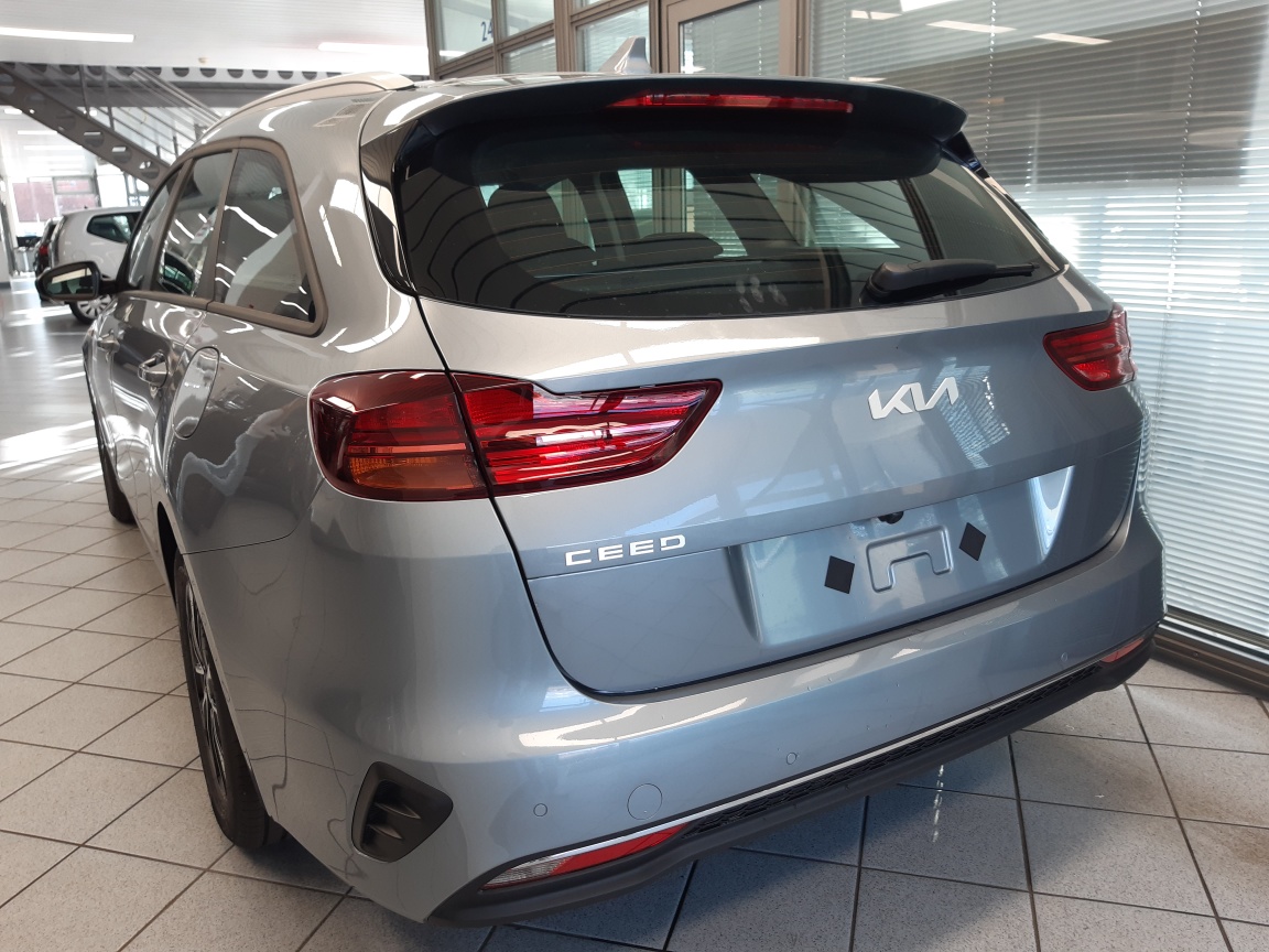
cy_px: 476
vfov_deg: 53.1
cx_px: 634
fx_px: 953
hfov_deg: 67.3
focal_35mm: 26
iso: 50
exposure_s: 1/50
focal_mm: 3.92
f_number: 1.7
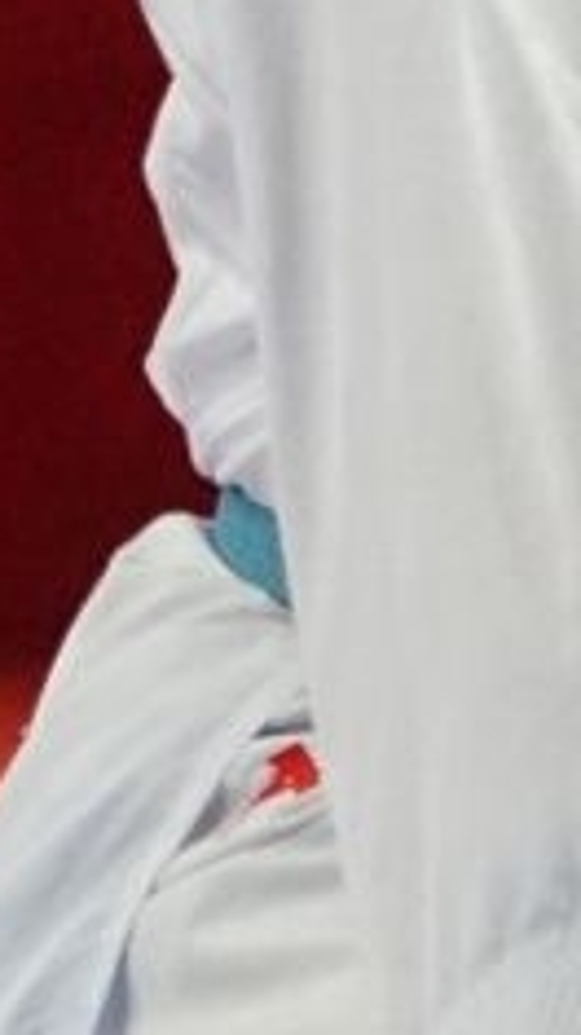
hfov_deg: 0.7
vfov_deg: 1.2
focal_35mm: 1807
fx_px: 49544
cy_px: -797
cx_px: -1162
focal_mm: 150
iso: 3200
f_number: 2.8
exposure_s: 1/2000
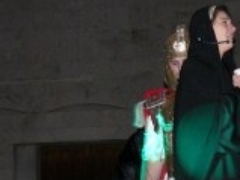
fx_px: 762
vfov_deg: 13.4
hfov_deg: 17.4
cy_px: 129
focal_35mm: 110
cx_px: 248
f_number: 2.8
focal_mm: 7.4
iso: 160
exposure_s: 1/30
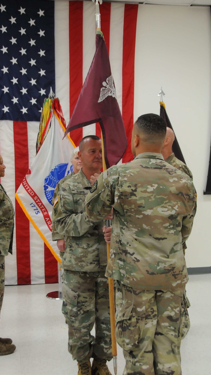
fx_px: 448
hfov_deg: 26.5
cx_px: 96
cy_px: 190
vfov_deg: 45.5
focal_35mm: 45
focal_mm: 28
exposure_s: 1/100
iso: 1600
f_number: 5
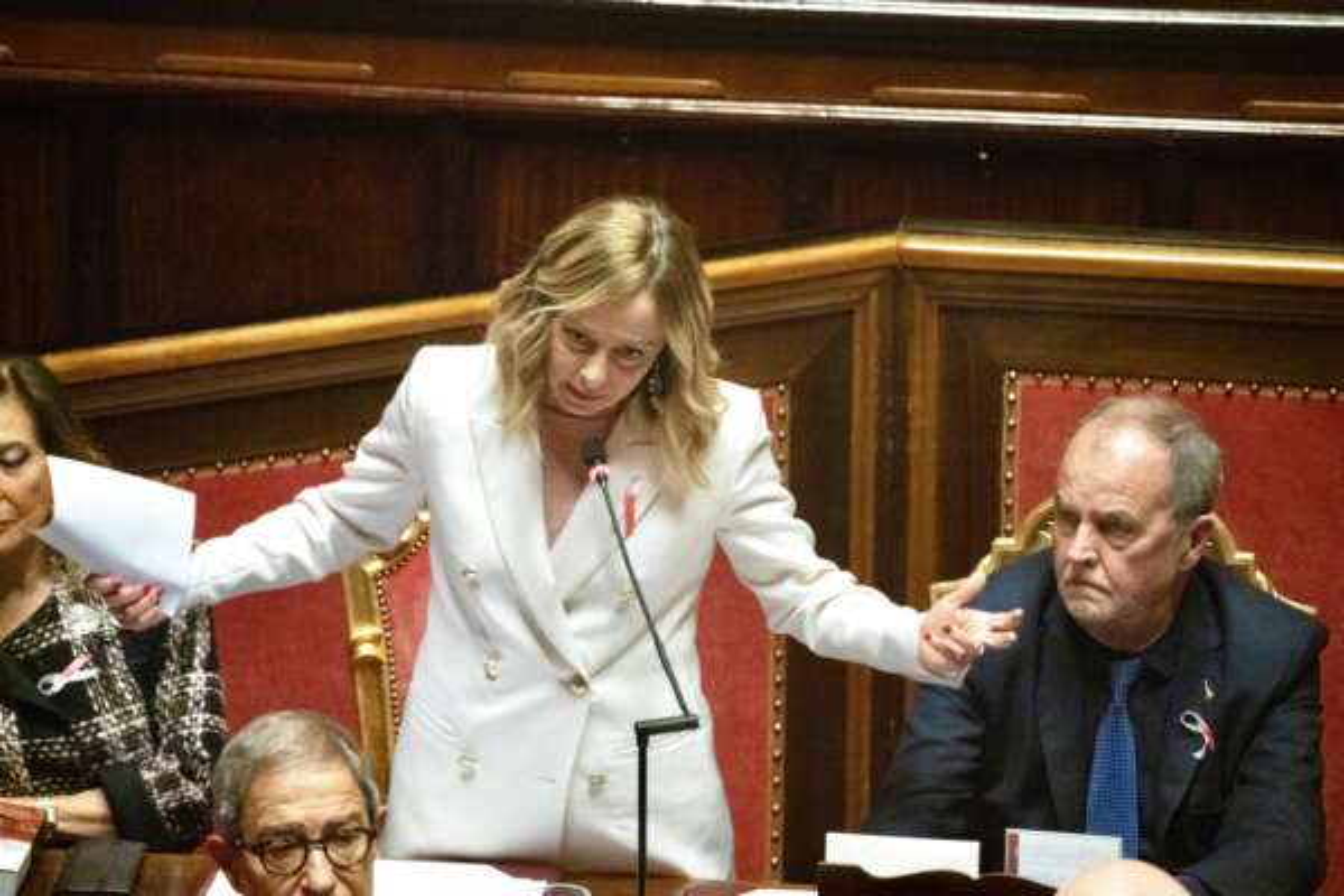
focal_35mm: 400
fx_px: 14932
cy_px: 448
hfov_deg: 5.2
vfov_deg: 3.4
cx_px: 672
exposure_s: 1/160
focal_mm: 400
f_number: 5.6
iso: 10000
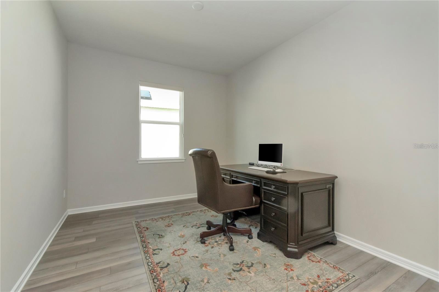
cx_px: 220
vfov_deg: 77.3
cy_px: 146
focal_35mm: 15
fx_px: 183
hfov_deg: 100.4
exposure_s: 1/200
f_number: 9
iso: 800
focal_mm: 10
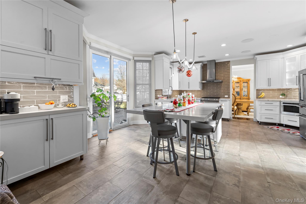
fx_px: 119
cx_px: 153
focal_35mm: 14
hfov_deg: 104.3
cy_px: 102
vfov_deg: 81.2
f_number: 10
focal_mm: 14
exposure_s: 1/5
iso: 400
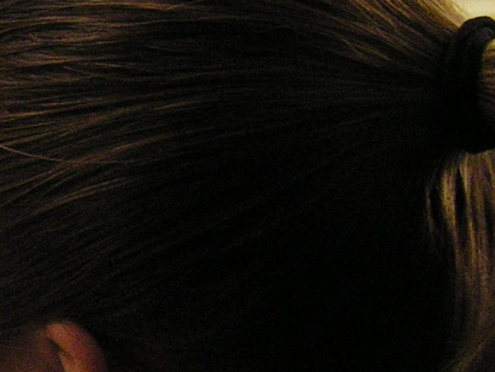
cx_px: -378
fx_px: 2132
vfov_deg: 9.9
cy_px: 369
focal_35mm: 149
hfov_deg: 12.2
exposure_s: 1/40
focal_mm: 6.3
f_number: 2.8
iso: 160
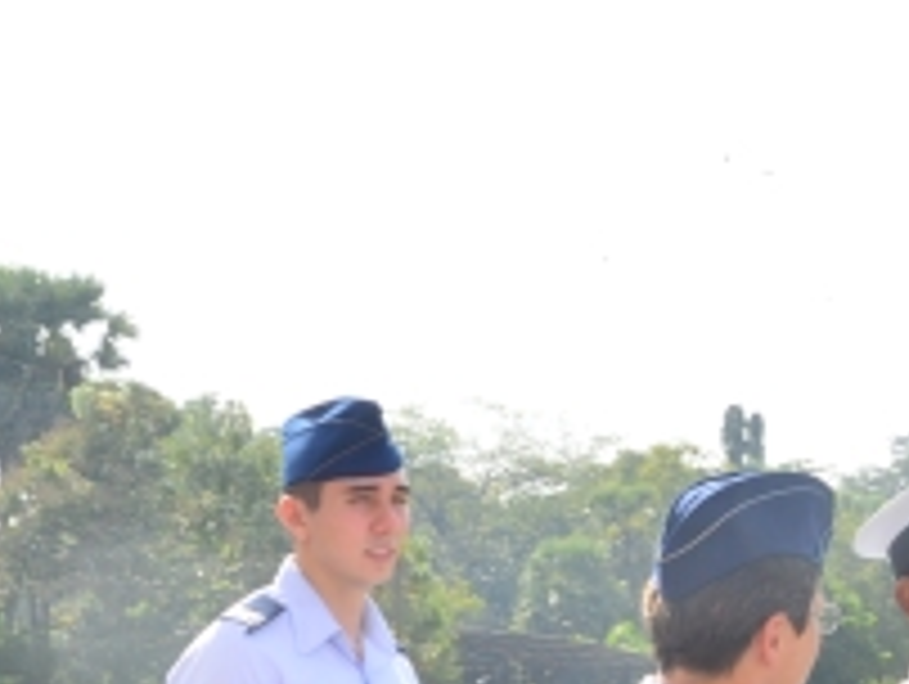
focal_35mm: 125
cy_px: 988
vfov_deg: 11.5
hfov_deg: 15.7
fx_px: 3277
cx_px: 284
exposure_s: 1/125
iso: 200
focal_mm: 25
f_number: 13
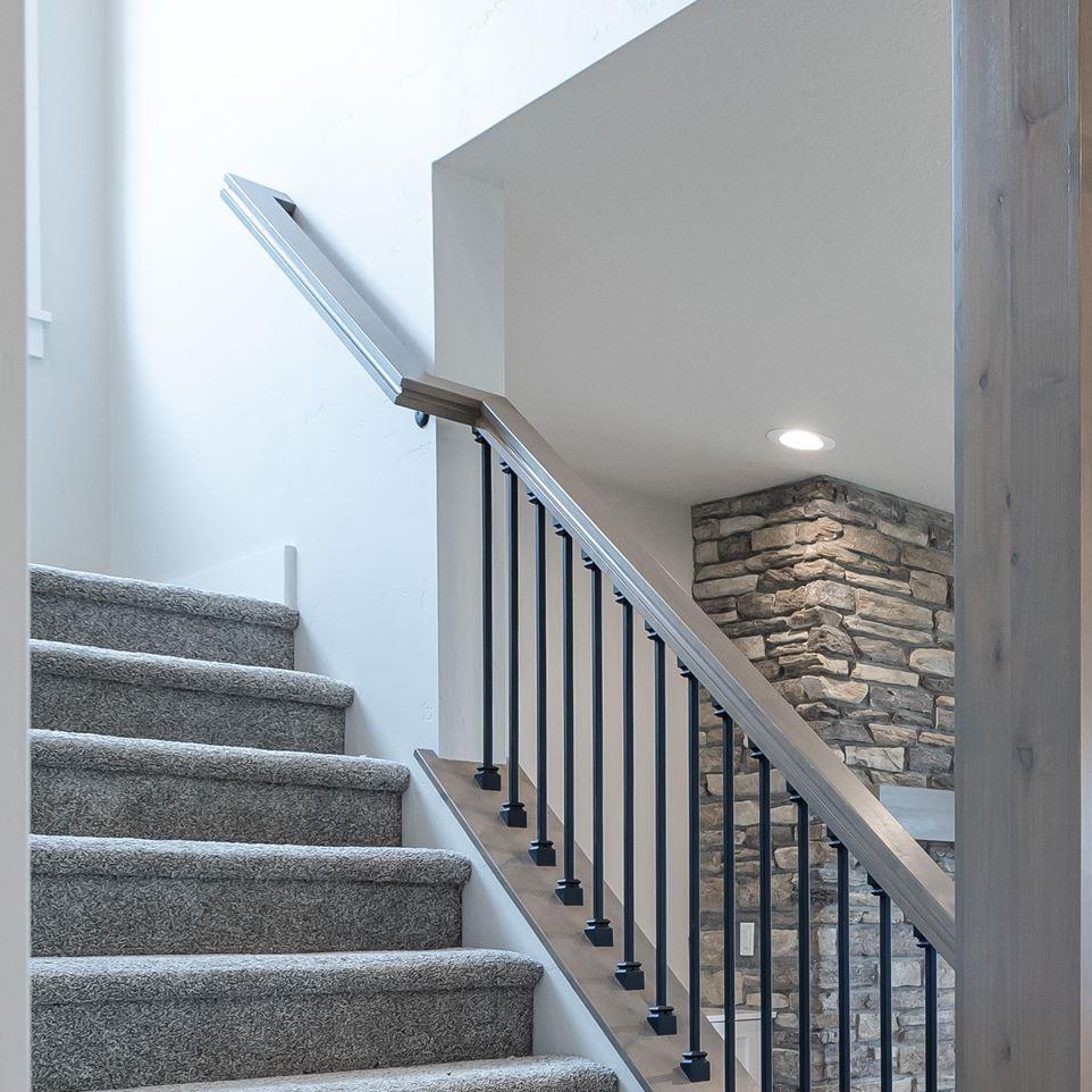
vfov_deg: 42.0
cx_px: 1400
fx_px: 1356
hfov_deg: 33.1
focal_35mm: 38
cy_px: 871
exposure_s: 1/50
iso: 800
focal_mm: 14
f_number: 4.5
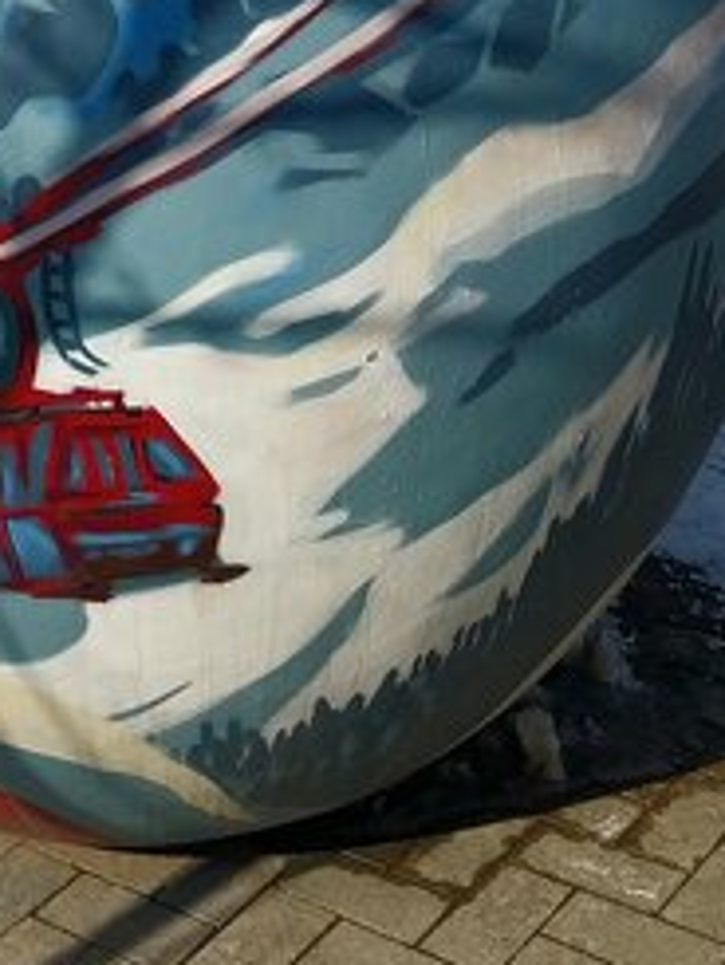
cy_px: -453
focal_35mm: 85
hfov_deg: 17.3
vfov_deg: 20.1
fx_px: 2372
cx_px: 213
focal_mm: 4
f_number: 1.8
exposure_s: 1/769
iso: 20
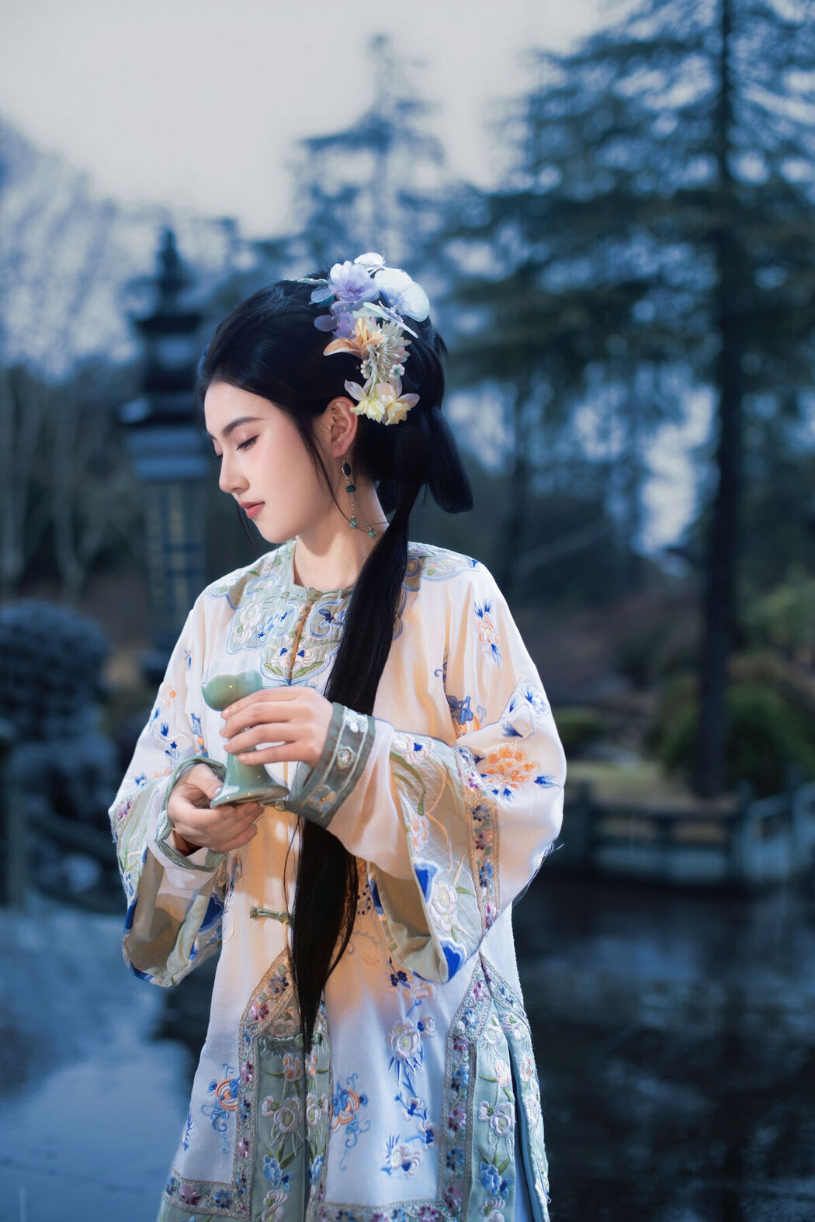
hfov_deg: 27.5
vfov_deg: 40.3
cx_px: 408
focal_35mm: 49
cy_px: 611
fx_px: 1664
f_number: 2.5
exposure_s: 1/125
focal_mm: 50
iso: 200
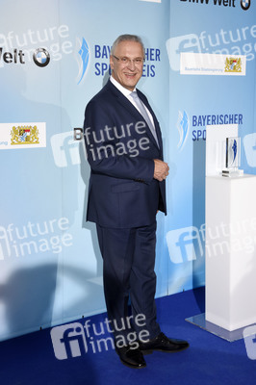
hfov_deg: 28.0
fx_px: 513
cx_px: 128
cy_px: 192
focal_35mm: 48
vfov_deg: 41.1
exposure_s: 1/125
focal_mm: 48
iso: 800
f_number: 6.3
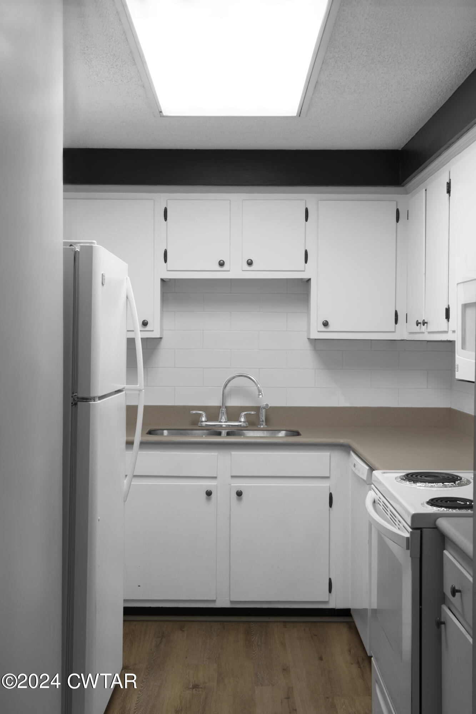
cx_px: 238
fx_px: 833
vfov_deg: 46.4
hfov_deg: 31.9
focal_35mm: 42
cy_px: 357
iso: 100
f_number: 8
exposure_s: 1/40
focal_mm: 28
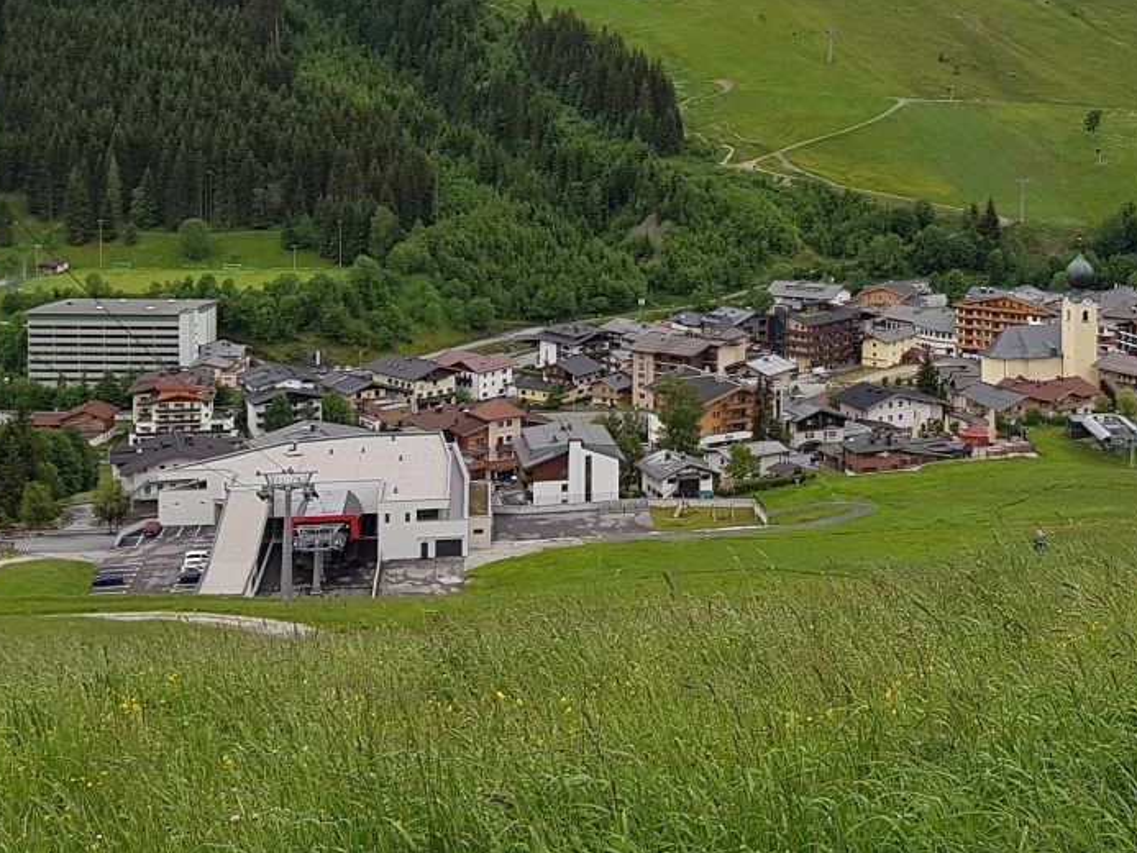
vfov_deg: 23.5
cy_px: 31
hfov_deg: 31.7
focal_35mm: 60
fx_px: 1971
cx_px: 819
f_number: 1.7
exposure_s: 1/1880
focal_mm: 4.2
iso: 50
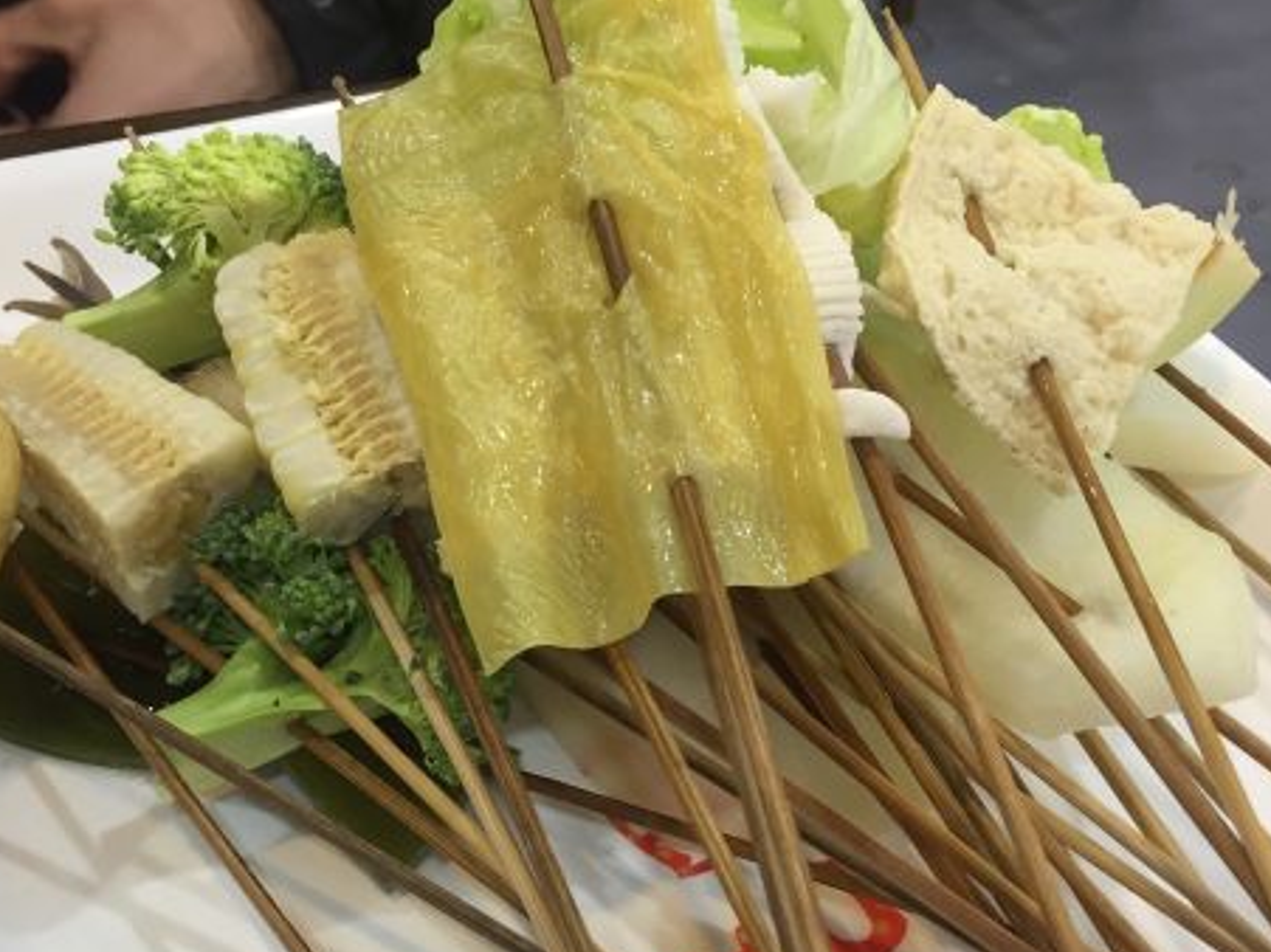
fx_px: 1652
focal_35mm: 45
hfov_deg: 42.1
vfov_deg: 31.9
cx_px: 600
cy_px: 646
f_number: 2.2
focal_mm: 4.15
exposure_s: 1/33
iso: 100
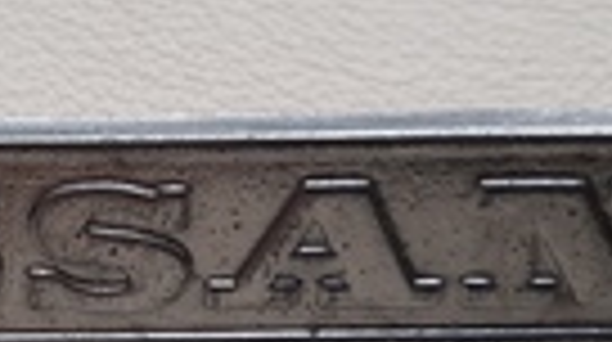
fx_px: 1183
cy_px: 268
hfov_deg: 28.0
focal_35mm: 73
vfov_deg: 16.3
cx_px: 68
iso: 40
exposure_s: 1/298
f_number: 1.7
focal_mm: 3.92
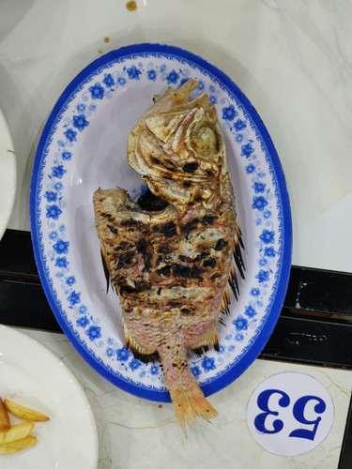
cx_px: 176
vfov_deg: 61.7
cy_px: 234
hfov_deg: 48.2
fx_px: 393
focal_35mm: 29
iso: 200
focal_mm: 4.22
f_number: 1.8
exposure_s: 1/33.3
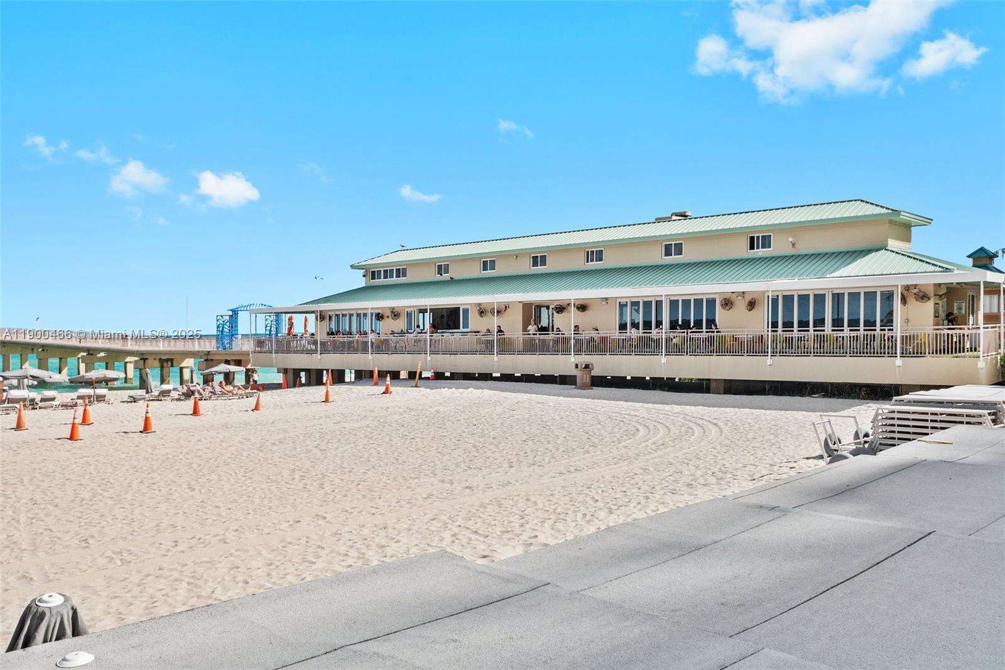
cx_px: 502
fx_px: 837
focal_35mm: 30
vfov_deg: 43.6
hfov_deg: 61.9
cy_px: 335
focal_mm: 20
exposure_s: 1/640
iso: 200
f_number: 8
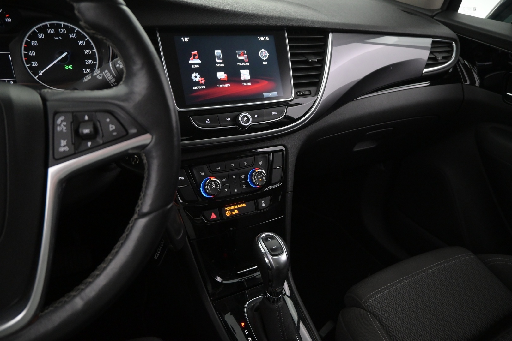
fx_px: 341
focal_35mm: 24
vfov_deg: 53.1
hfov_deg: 73.7
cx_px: 256
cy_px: 170
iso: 2500
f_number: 4
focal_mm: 16
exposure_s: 1/60
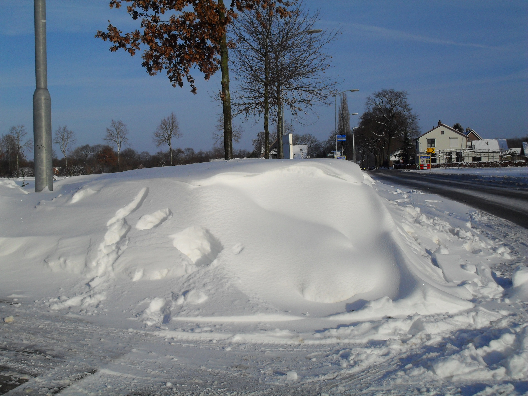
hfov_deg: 38.9
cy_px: 198
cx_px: 264
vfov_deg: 29.7
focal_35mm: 49
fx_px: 747
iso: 100
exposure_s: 1/350
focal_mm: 8.7
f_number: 10
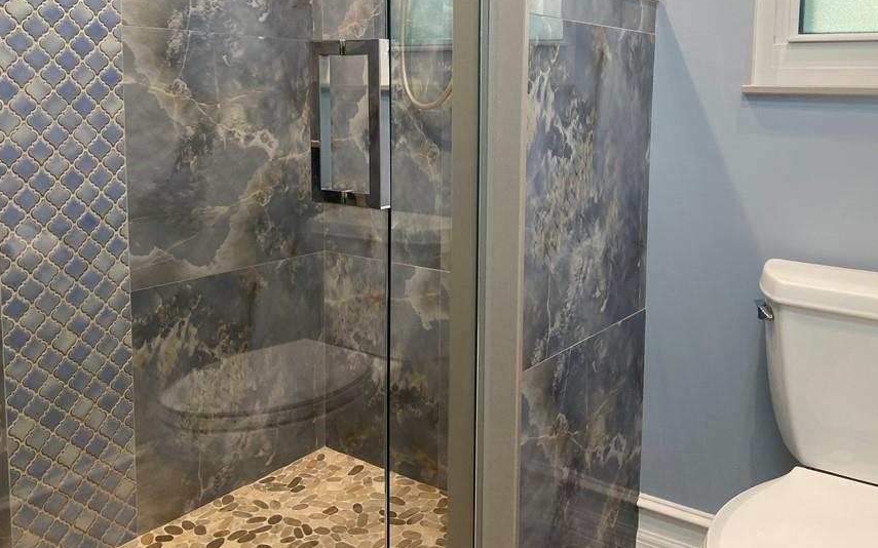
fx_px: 789
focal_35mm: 33
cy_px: 174
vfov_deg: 37.8
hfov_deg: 58.0
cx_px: 494
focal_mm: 4.25
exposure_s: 1/61
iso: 100
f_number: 1.8
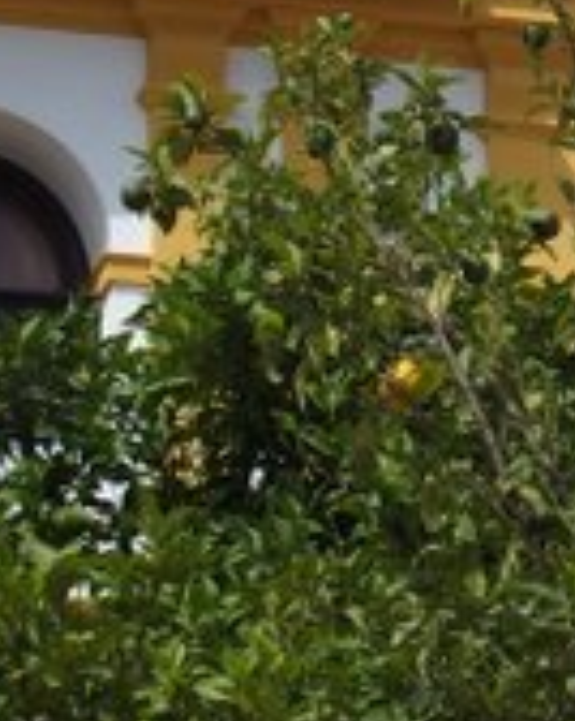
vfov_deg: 8.1
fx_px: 5051
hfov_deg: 6.4
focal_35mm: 237
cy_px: 17
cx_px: 832
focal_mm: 17.8
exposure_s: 1/800
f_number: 4.5
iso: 100
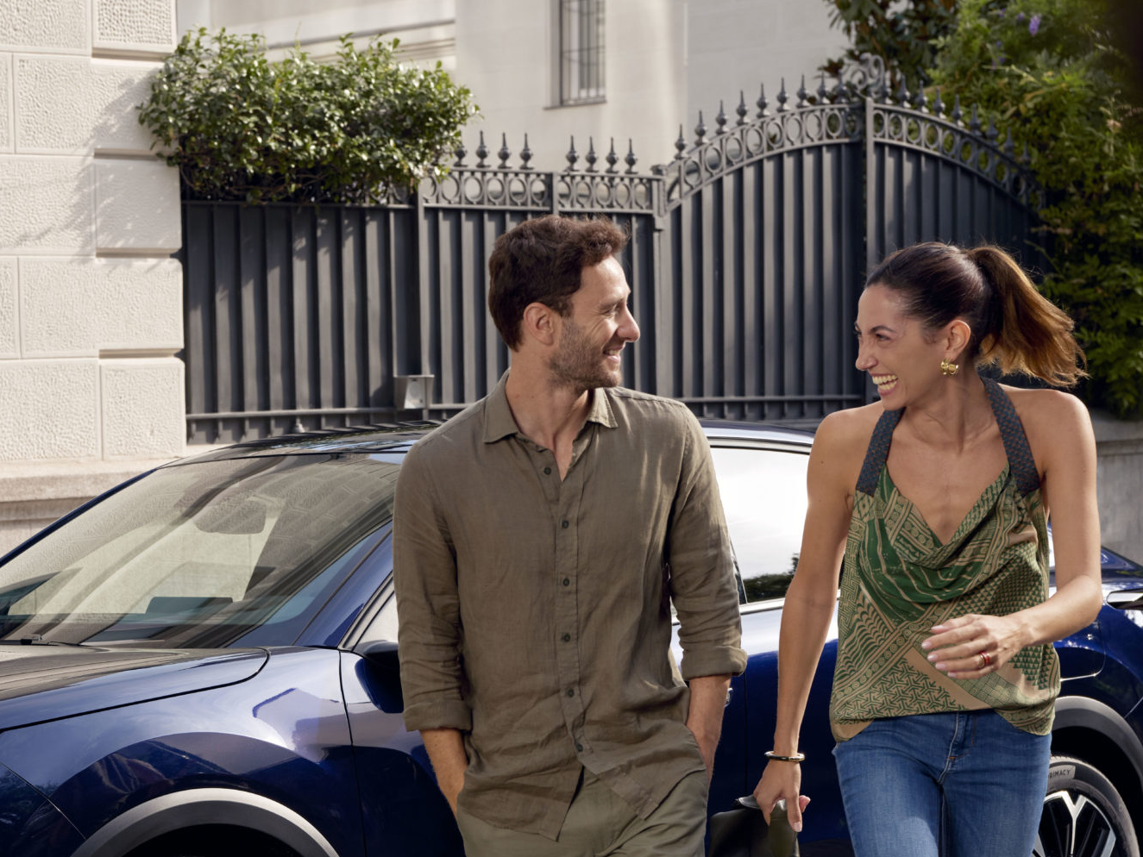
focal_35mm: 85
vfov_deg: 17.2
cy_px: 709
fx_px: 2807
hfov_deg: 22.8
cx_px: 302
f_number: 5.6
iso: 800
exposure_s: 1/640
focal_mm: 55
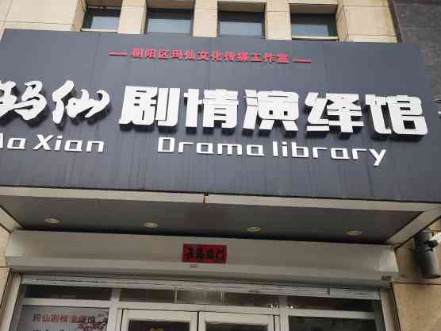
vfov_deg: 41.8
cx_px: 201
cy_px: 157
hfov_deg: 53.9
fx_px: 433
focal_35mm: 34
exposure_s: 1/50
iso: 80
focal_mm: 5.58
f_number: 1.8
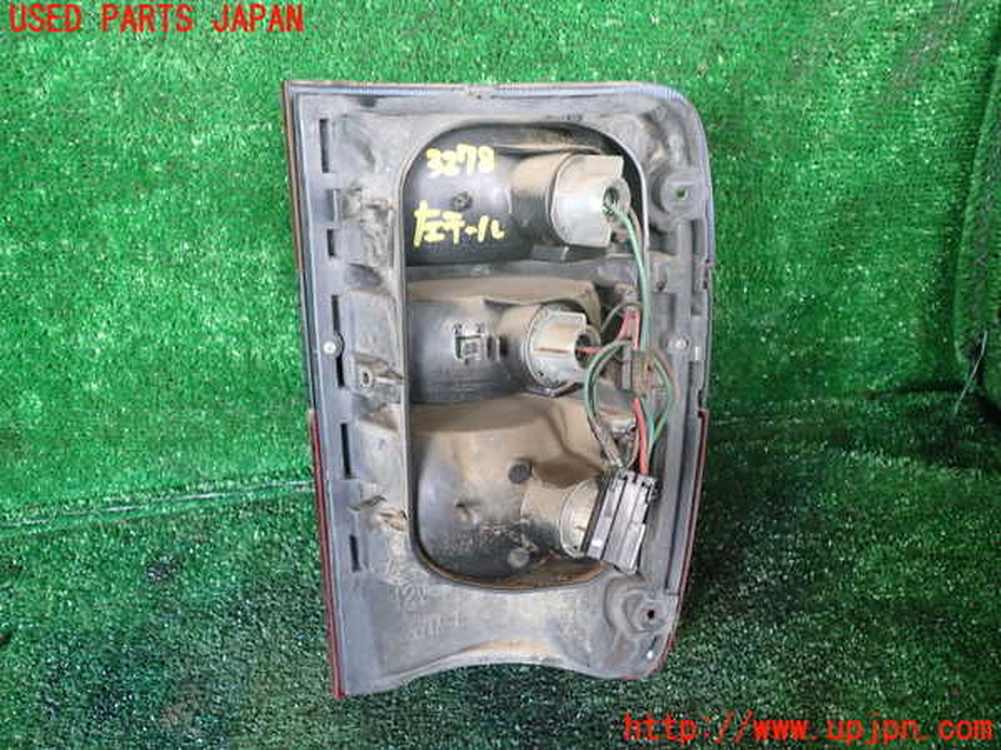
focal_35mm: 30
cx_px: 500
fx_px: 868
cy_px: 375
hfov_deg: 60.0
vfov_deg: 46.8
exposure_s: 1/30
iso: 500
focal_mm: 5.4
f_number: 2.3
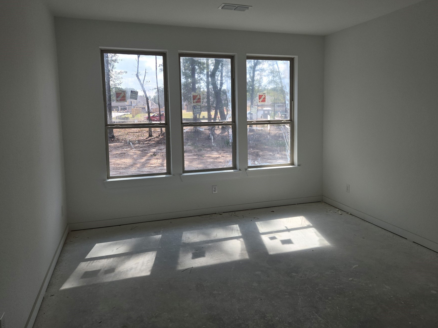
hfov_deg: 65.2
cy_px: 137
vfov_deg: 51.1
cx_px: 236
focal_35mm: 27
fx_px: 342
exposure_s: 1/528
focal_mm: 5.4
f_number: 1.8
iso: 25
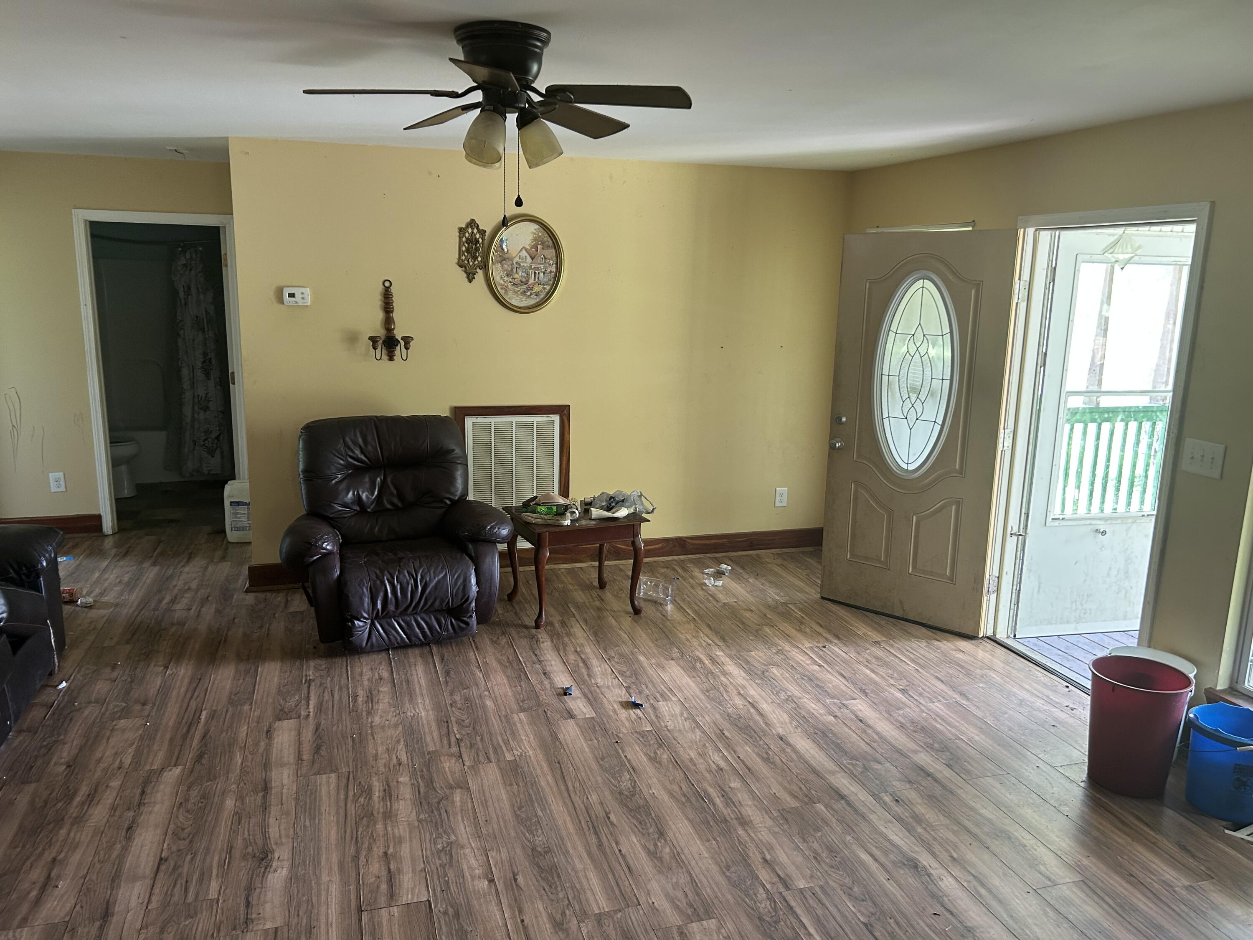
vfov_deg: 53.1
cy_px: 470
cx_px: 626
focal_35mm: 26
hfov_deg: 67.3
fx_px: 941
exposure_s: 1/60
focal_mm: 5.7
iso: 160
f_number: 1.5
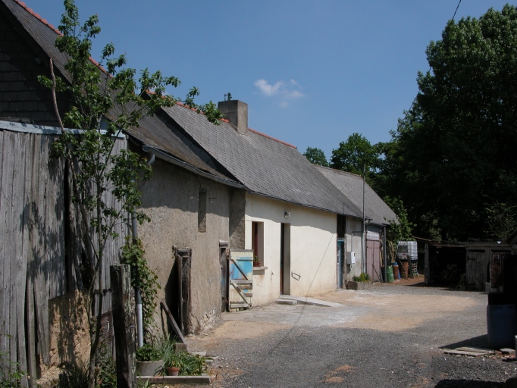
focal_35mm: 46
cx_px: 258
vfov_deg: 31.5
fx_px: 687
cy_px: 194
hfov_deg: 41.2
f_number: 7.5
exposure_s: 1/469
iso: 100
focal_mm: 11.6
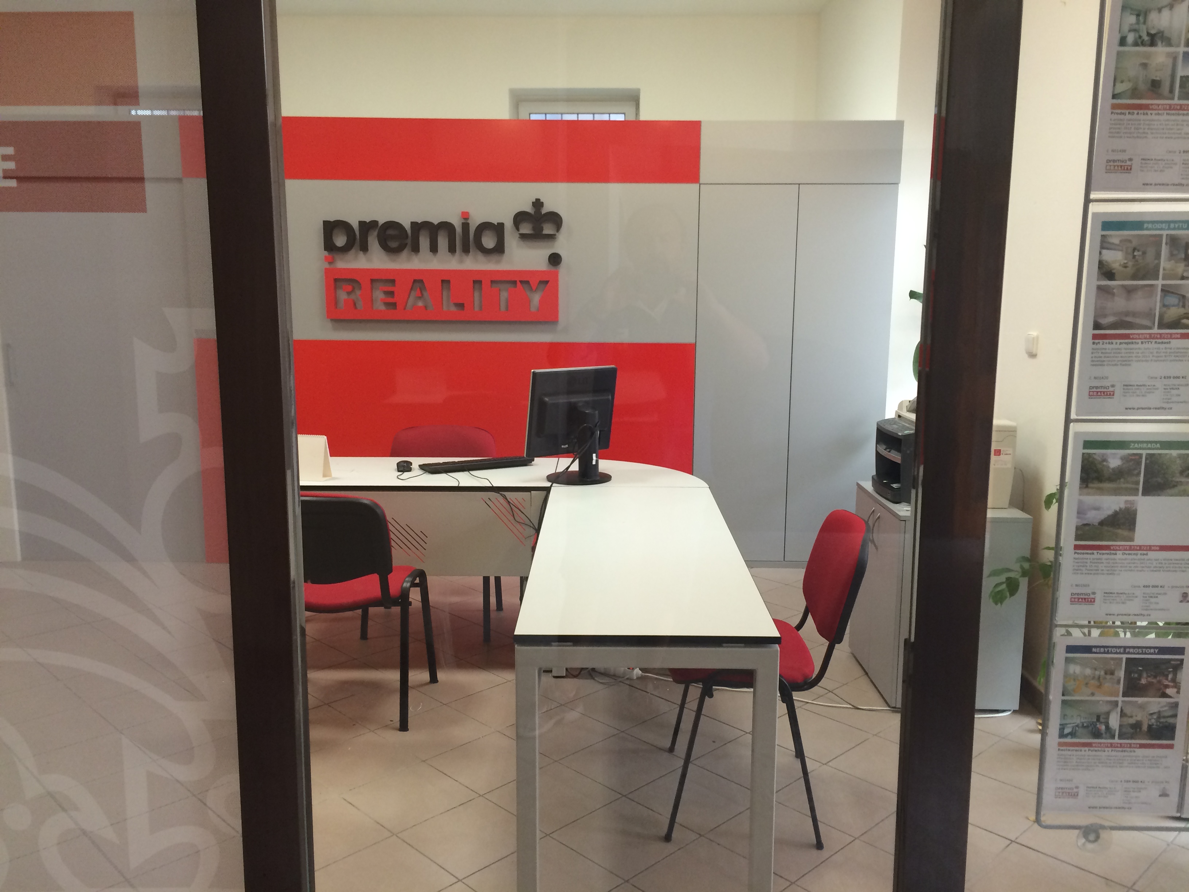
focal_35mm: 29
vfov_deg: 48.2
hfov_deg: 61.7
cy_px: 446
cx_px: 594
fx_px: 996
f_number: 2.2
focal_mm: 4.15
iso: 100
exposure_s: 1/33
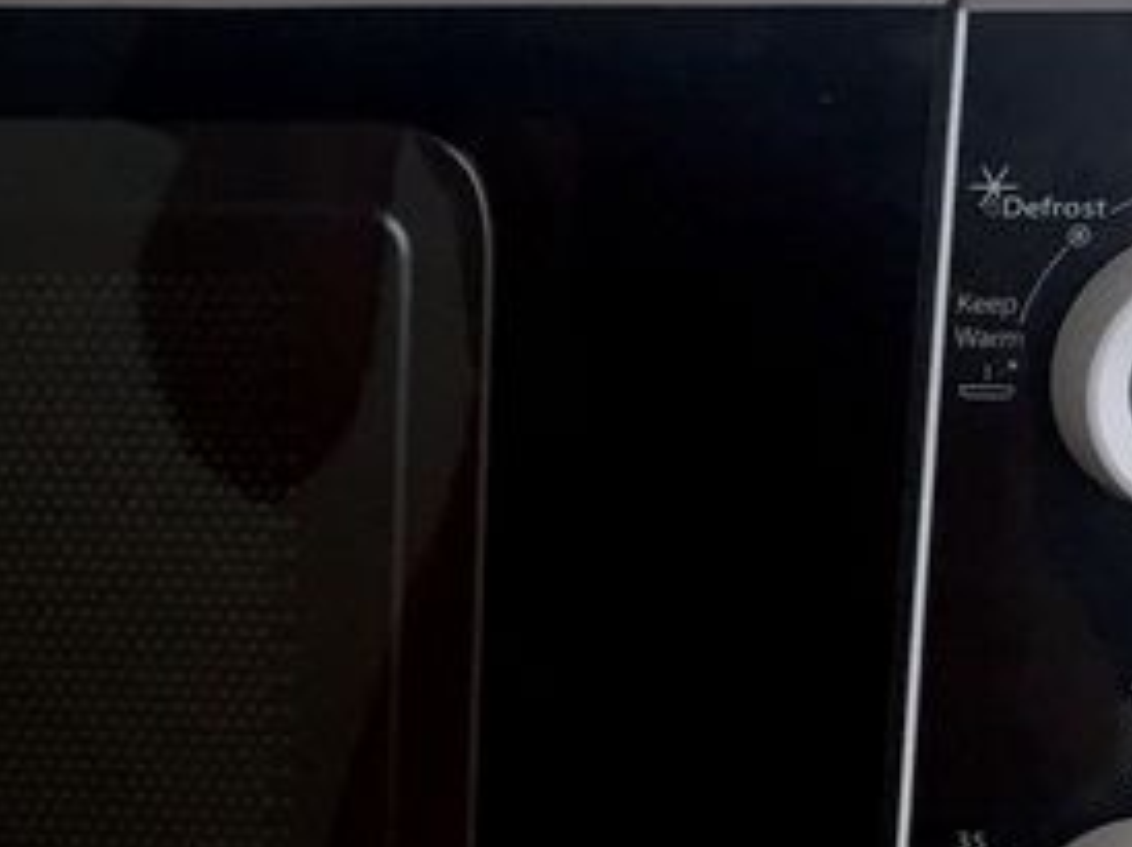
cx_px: -91
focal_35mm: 106
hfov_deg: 17.9
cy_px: 694
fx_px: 3463
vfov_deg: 13.9
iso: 50
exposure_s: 1/33
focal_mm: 4.15
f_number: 2.2
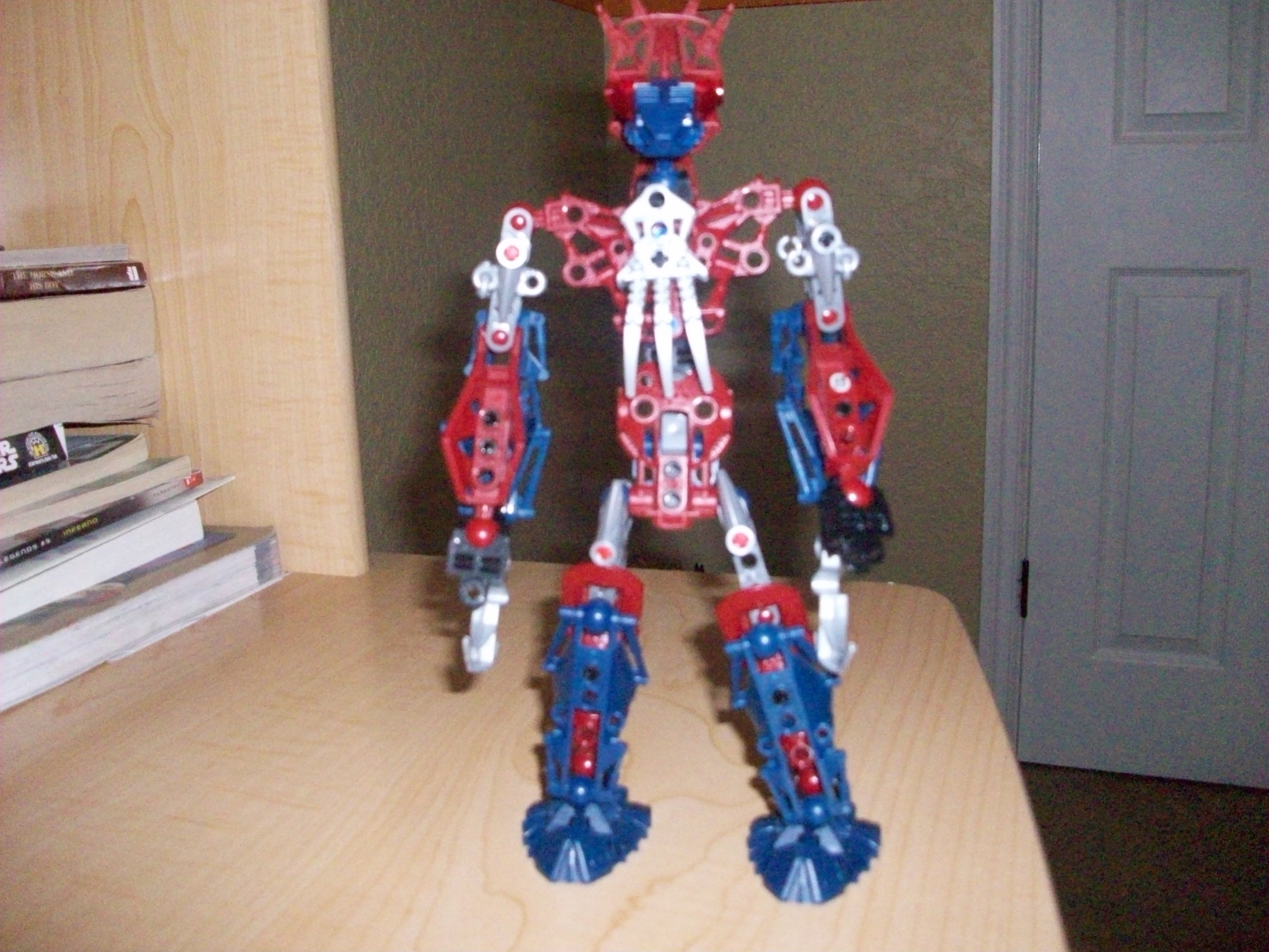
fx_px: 1246
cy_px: 476
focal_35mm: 34
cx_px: 634
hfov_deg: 54.0
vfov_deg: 41.8
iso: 800
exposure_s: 1/128
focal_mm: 5.7
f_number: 2.8
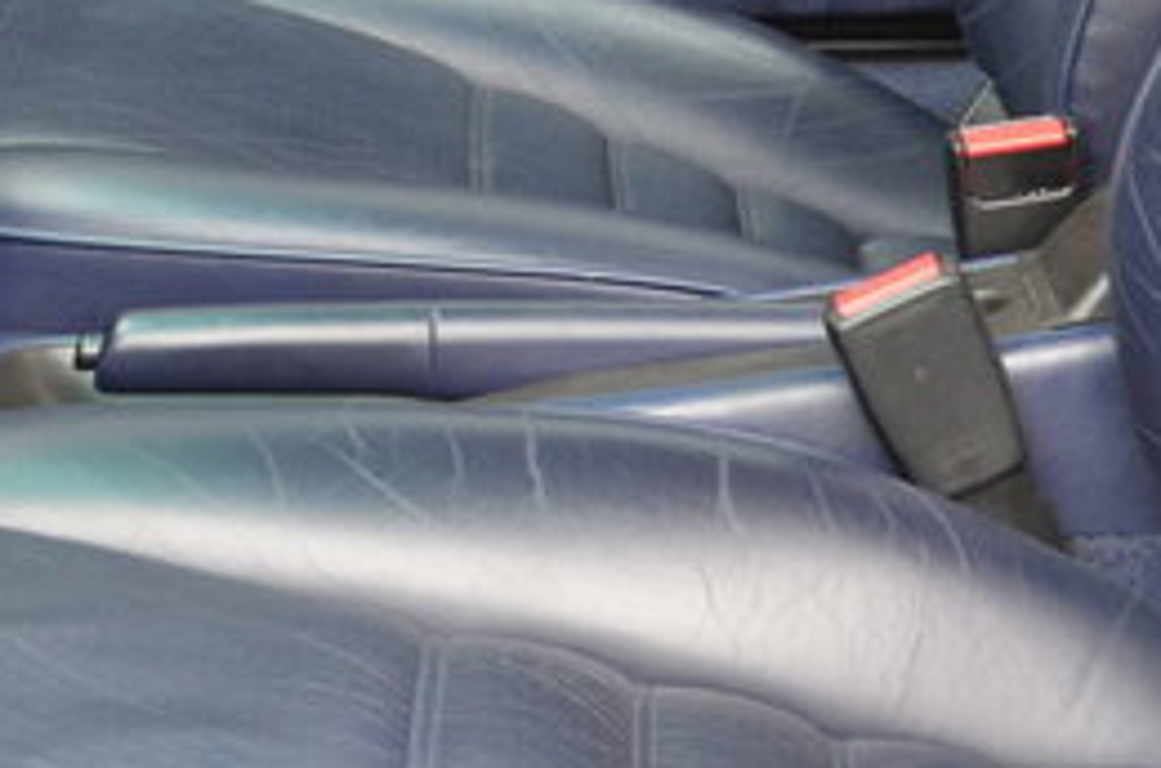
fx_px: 4182
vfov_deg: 10.2
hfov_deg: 15.8
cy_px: -384
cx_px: 630
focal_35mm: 130
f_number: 4.5
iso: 400
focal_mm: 22
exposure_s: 1/80
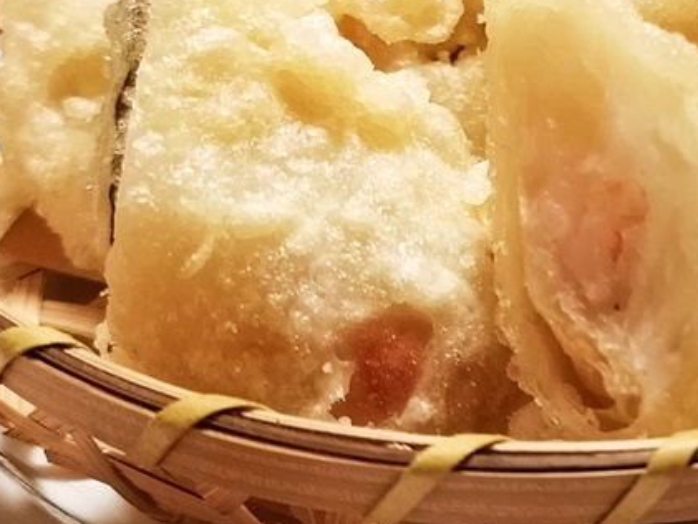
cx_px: 749
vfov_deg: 20.1
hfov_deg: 25.0
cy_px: 176
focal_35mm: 73
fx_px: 1472
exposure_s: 1/30
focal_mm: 3.95
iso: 400
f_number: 1.8
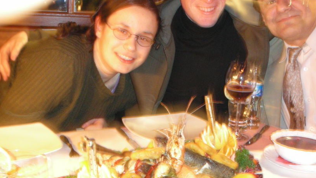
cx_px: 183
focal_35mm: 48
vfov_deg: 24.9
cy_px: 94
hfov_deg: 42.7
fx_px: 402
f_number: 3
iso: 200
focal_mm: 5.8
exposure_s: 2
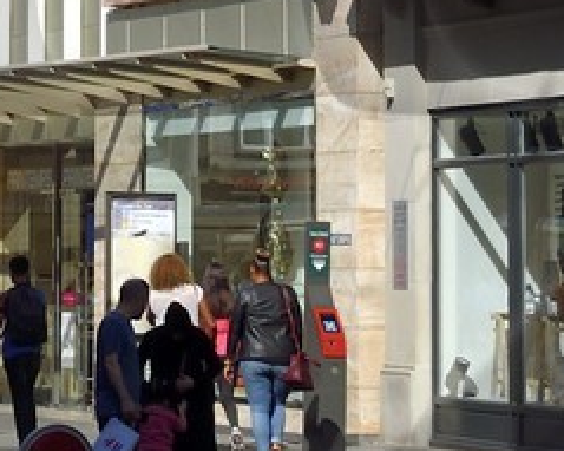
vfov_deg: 6.1
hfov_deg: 7.6
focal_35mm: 251
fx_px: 4188
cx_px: -125
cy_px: -267
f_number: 13
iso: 200
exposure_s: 1/400
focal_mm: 40
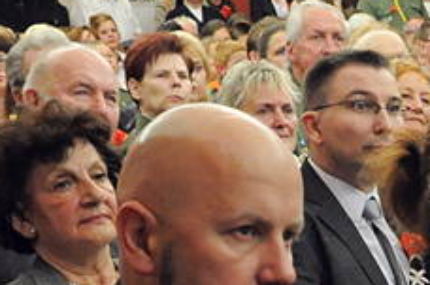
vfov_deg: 9.6
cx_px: 460
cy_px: 373
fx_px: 1667
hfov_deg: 14.4
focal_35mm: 140
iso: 2500
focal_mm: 25
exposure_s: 1/80
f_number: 5.6
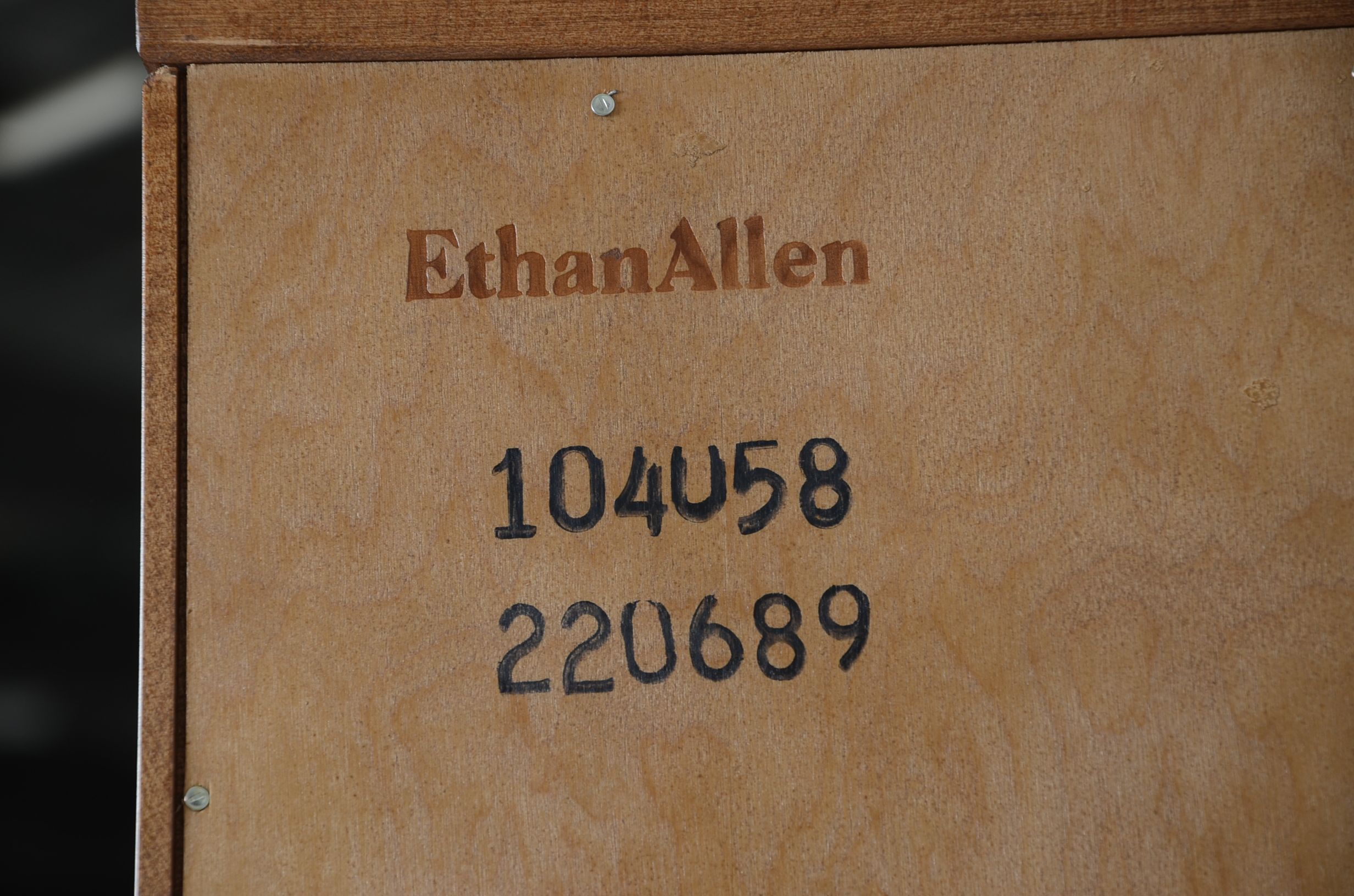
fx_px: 5911
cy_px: 448
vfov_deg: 8.7
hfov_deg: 13.1
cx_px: 677
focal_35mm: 158
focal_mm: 105
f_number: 6.3
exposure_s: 1/60
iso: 160
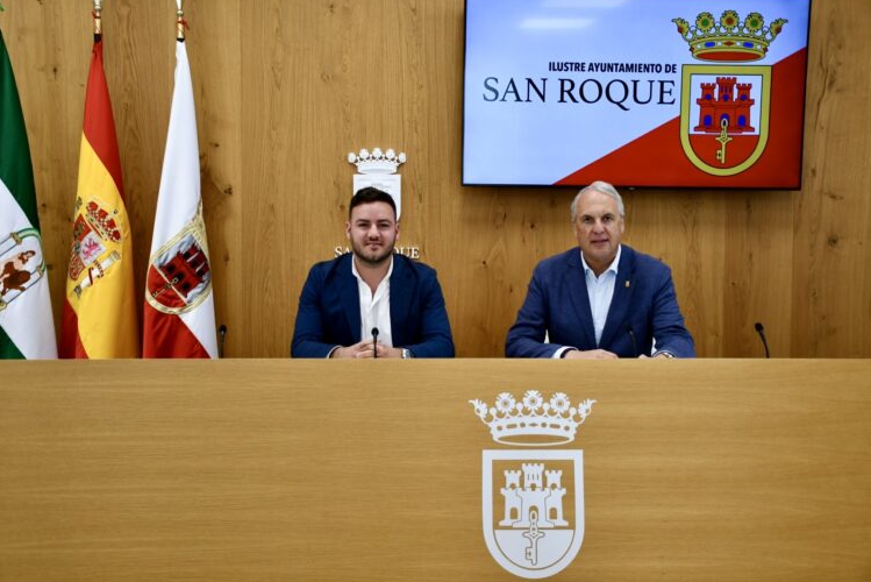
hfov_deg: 47.4
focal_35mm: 41
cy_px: 288
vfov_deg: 32.7
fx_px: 992
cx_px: 436
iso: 800
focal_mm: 27
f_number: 4
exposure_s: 1/250
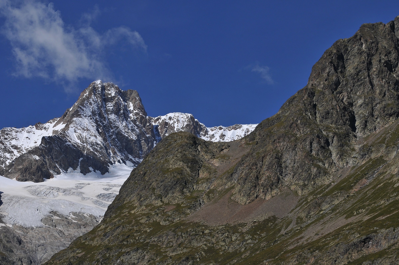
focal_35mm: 105
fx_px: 1162
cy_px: 132
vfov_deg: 13.0
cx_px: 200
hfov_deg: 19.5
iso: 200
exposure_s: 1/500
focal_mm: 70
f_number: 13
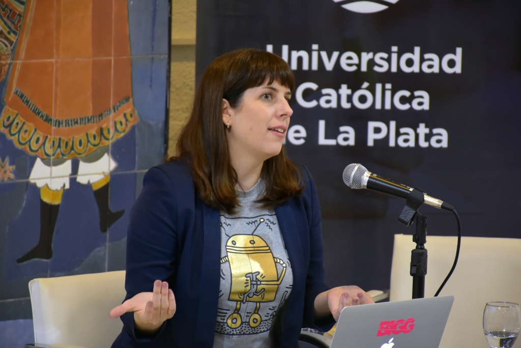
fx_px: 2822
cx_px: 260
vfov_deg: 7.0
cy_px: 174
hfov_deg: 10.5
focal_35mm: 195
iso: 800
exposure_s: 1/25
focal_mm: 130
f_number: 5.6
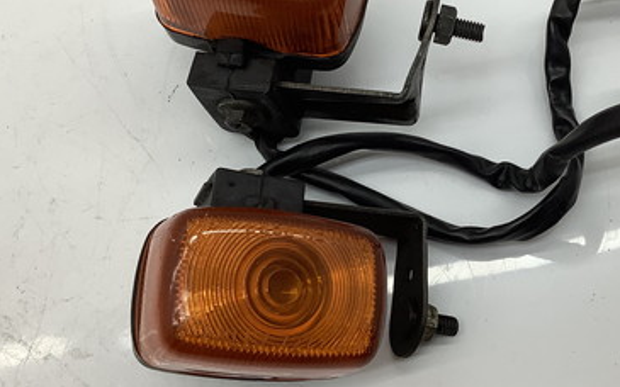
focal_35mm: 54
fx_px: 912
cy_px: 163
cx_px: 413
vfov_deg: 23.9
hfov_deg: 37.1
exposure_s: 1/120
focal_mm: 3.3
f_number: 2.4
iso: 40
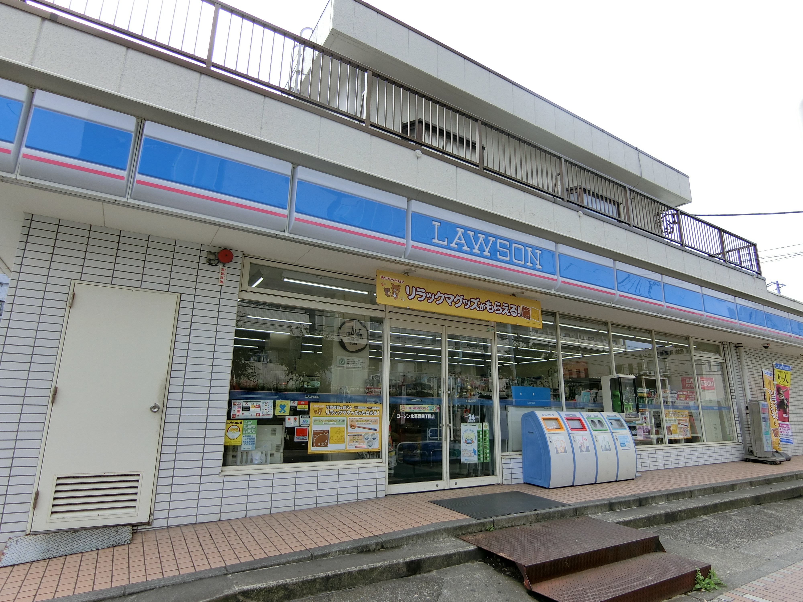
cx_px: 402
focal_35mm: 19
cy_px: 301
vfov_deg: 68.7
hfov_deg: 84.7
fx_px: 441
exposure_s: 1/1000
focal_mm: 4.06
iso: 80
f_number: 2.7
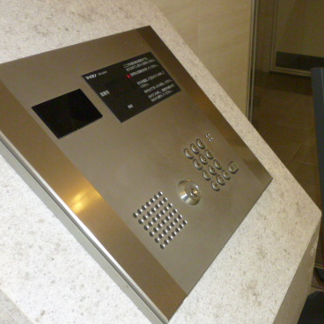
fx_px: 455
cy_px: 186
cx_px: 254
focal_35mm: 43
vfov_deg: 39.1
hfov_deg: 37.9
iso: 400
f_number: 3.1
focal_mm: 5
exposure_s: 1/125
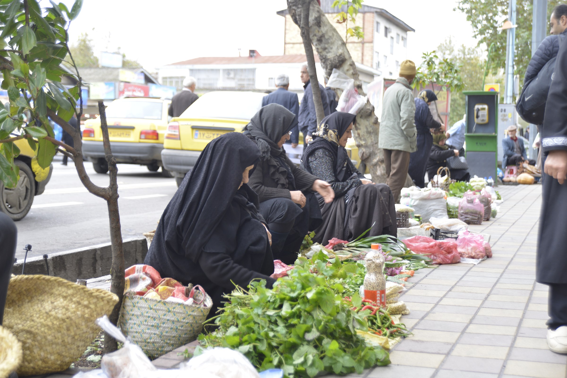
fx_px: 819
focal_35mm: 52
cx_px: 284
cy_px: 189
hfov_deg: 38.2
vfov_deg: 26.0
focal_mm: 52
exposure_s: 1/60
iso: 200
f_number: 3.8
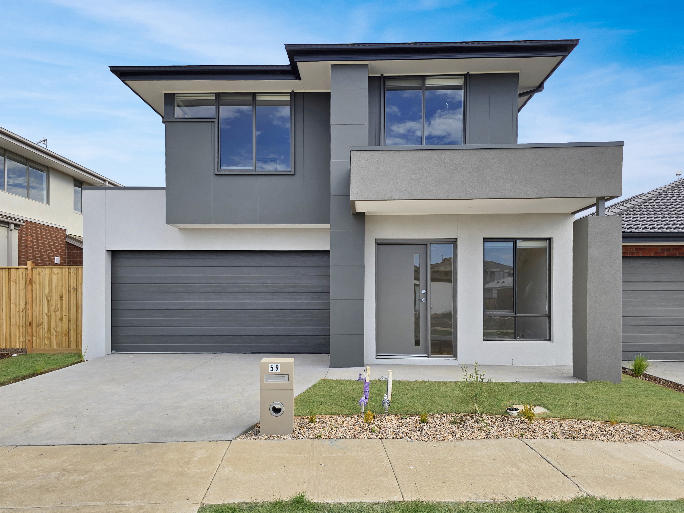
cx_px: 342
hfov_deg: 73.9
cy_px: 256
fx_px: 454
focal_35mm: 23
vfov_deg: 58.9
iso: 12
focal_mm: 6.3
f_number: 1.7
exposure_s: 1/628
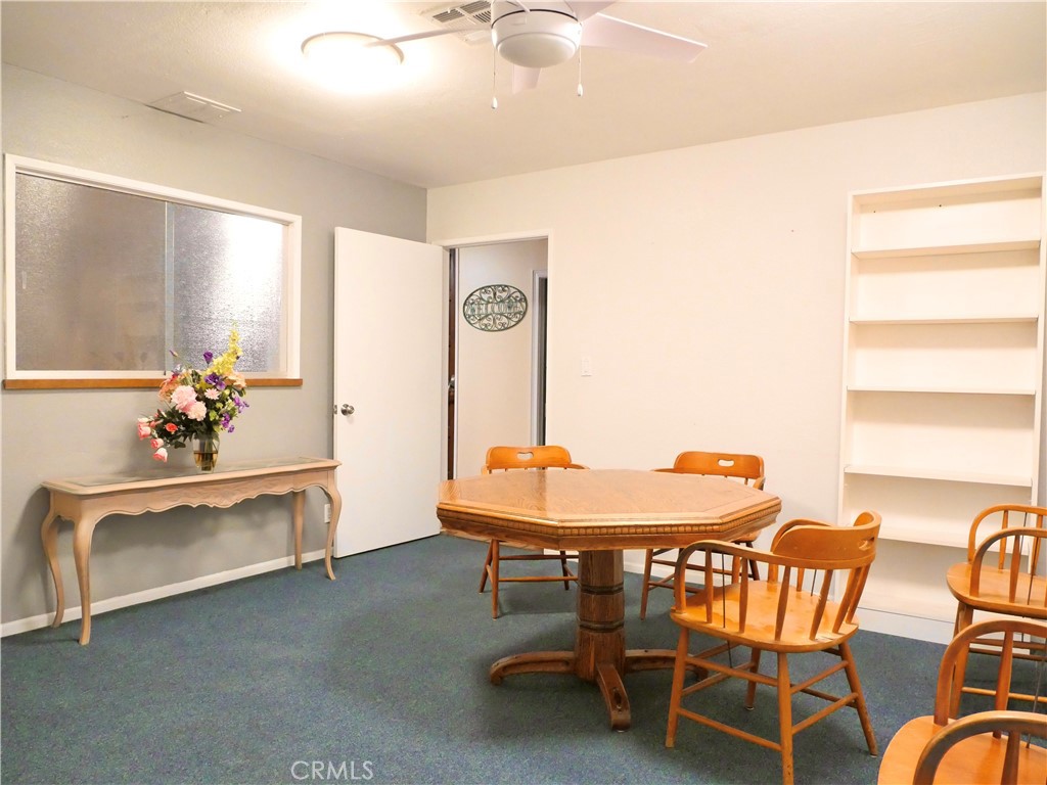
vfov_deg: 56.8
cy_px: 392
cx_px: 524
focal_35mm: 24
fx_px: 726
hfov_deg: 71.6
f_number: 5.6
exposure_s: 1/40
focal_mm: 12
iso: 5000
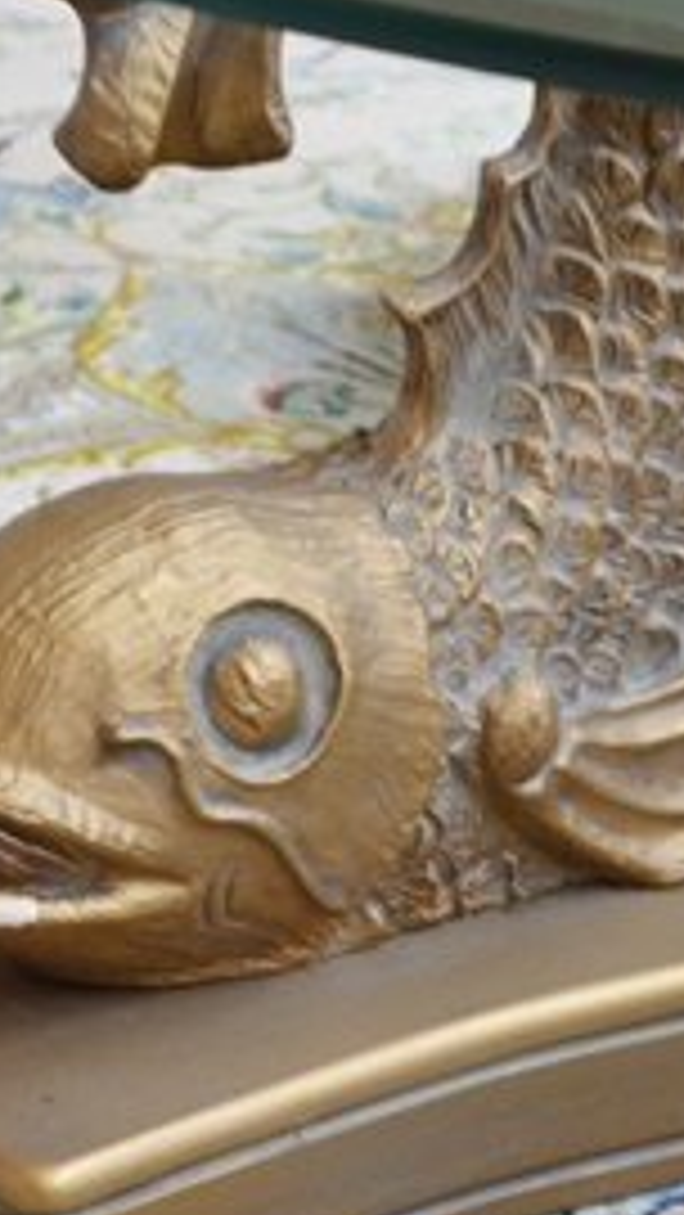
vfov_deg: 11.2
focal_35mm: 192
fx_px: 6192
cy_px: 742
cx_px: 324
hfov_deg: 6.3
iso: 400
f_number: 5.6
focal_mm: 55
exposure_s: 1/60
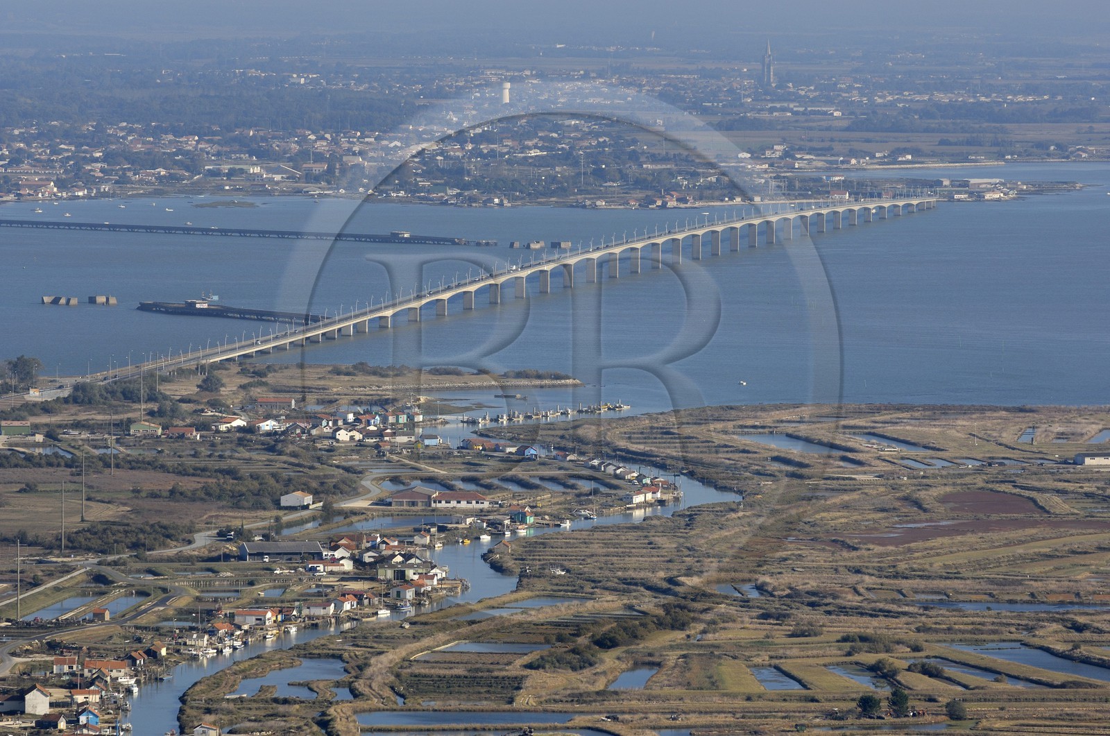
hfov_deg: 8.6
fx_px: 7387
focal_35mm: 240
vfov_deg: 5.7
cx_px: 555
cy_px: 368
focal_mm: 160
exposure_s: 1/640
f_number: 5
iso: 100
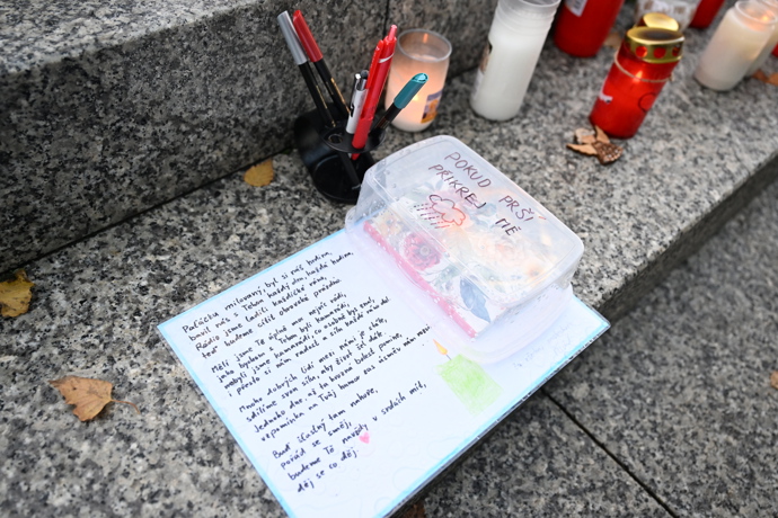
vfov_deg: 45.0
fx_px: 627
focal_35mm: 29
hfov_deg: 63.7
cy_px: 259
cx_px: 389
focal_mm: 29
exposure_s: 1/2000
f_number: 3.5
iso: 2500
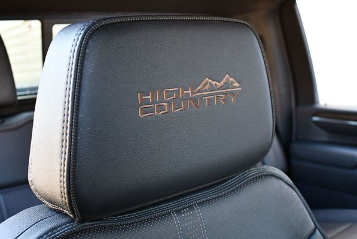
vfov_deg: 29.9
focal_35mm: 45
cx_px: 175
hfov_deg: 43.6
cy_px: 113
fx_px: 447
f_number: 3.8
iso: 1100
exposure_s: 1/125
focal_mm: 21
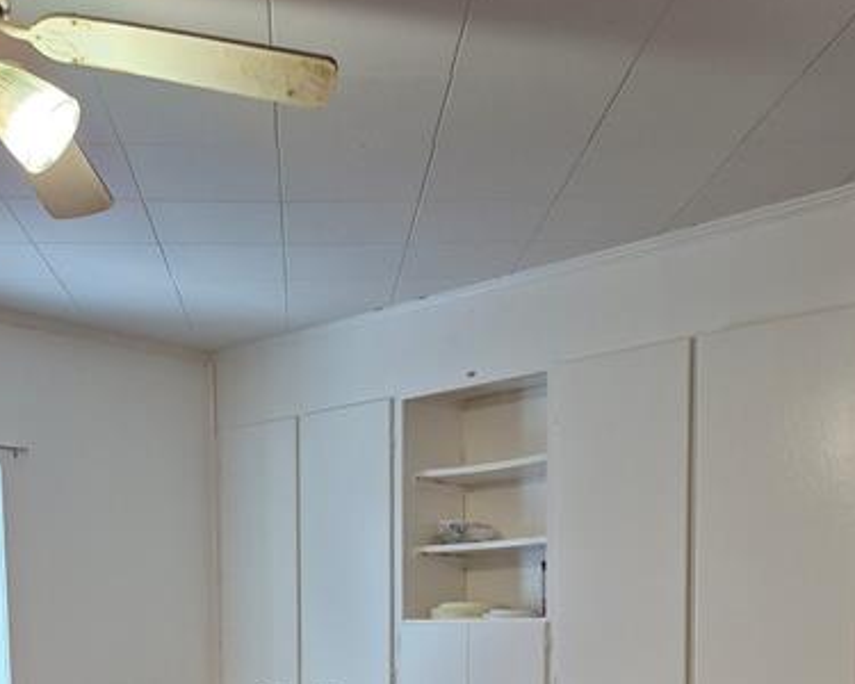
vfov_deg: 29.8
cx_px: 328
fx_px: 1164
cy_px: 732
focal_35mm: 46
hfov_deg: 40.1
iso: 160
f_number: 1.8
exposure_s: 1/120
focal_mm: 5.4
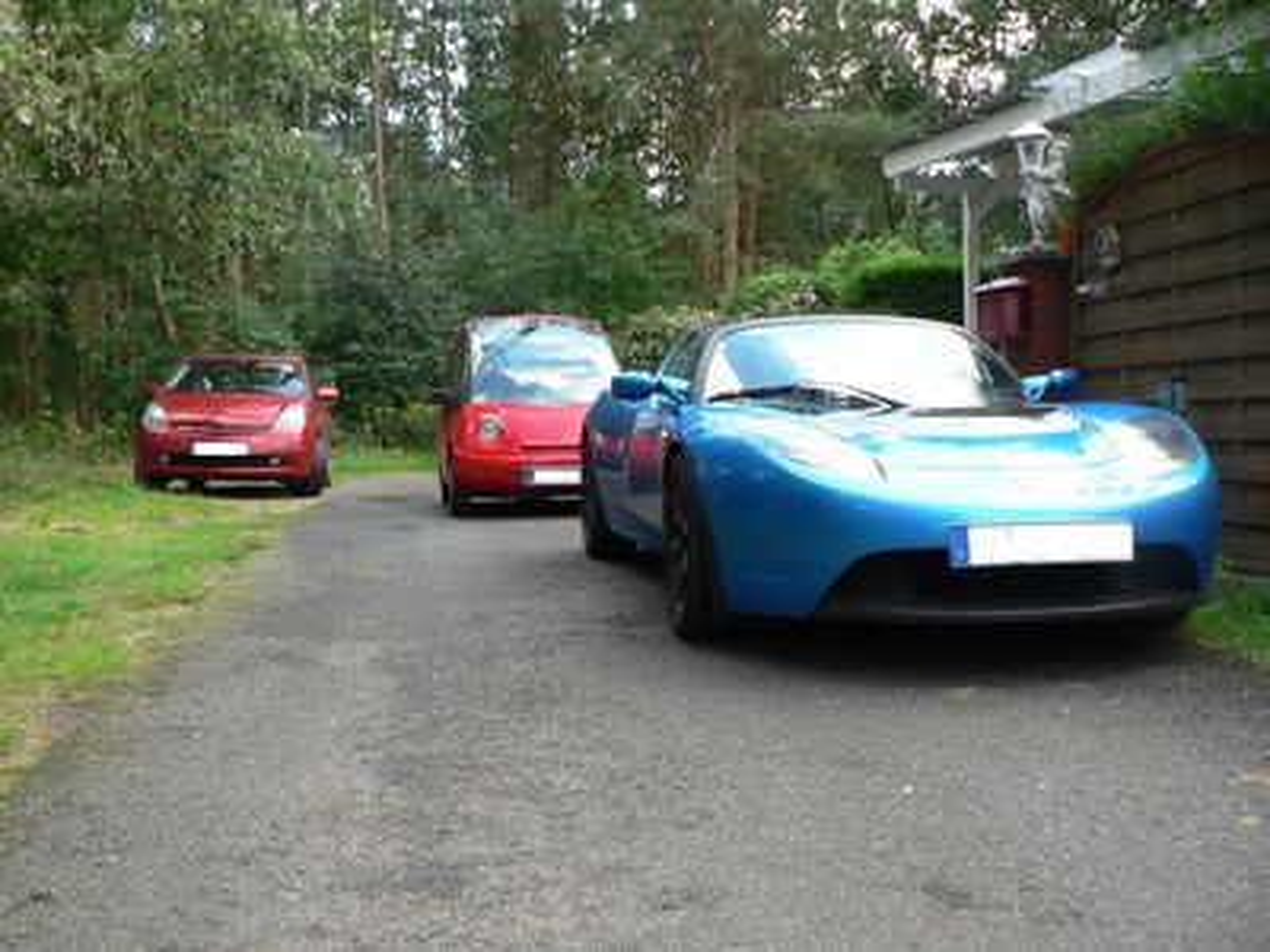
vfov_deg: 40.7
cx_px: 635
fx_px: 1284
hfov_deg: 52.6
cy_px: 476
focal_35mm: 35
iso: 64
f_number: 2.8
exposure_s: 1/50
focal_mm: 6
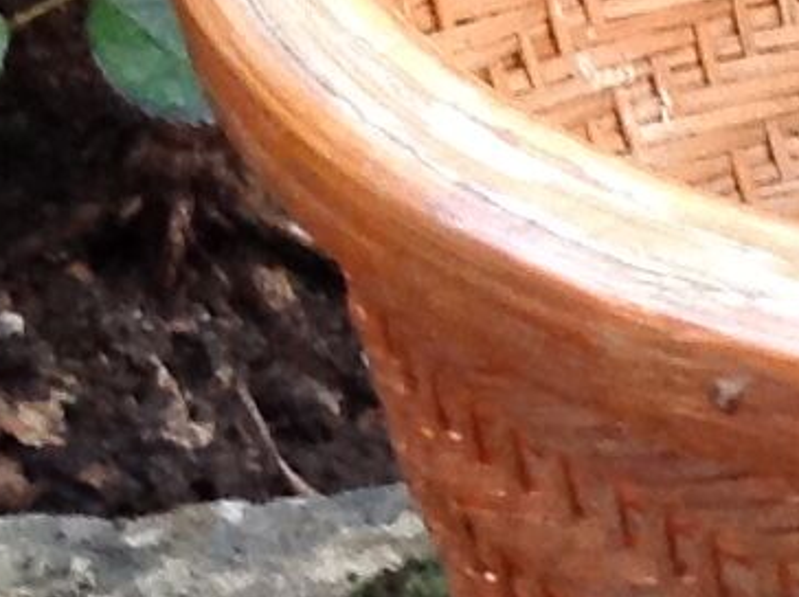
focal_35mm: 249
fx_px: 5740
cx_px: 2002
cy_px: 492
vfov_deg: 5.9
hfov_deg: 7.4
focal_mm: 4.28
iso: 125
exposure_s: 1/15
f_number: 2.4
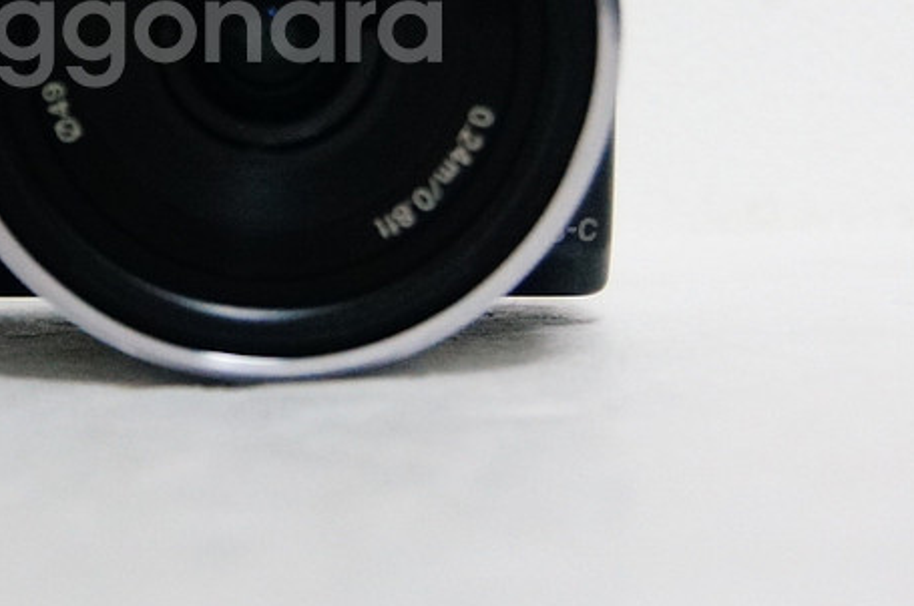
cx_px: 85
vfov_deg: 9.1
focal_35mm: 149
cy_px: 30
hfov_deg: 13.7
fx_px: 3778
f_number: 4.5
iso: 2500
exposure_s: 1/80
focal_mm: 40
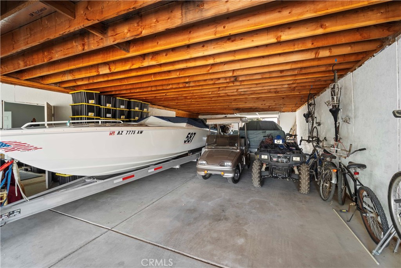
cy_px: 134
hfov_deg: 104.2
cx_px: 200
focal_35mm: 14
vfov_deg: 81.2
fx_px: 156
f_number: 9
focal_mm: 14
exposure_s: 1/20
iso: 640
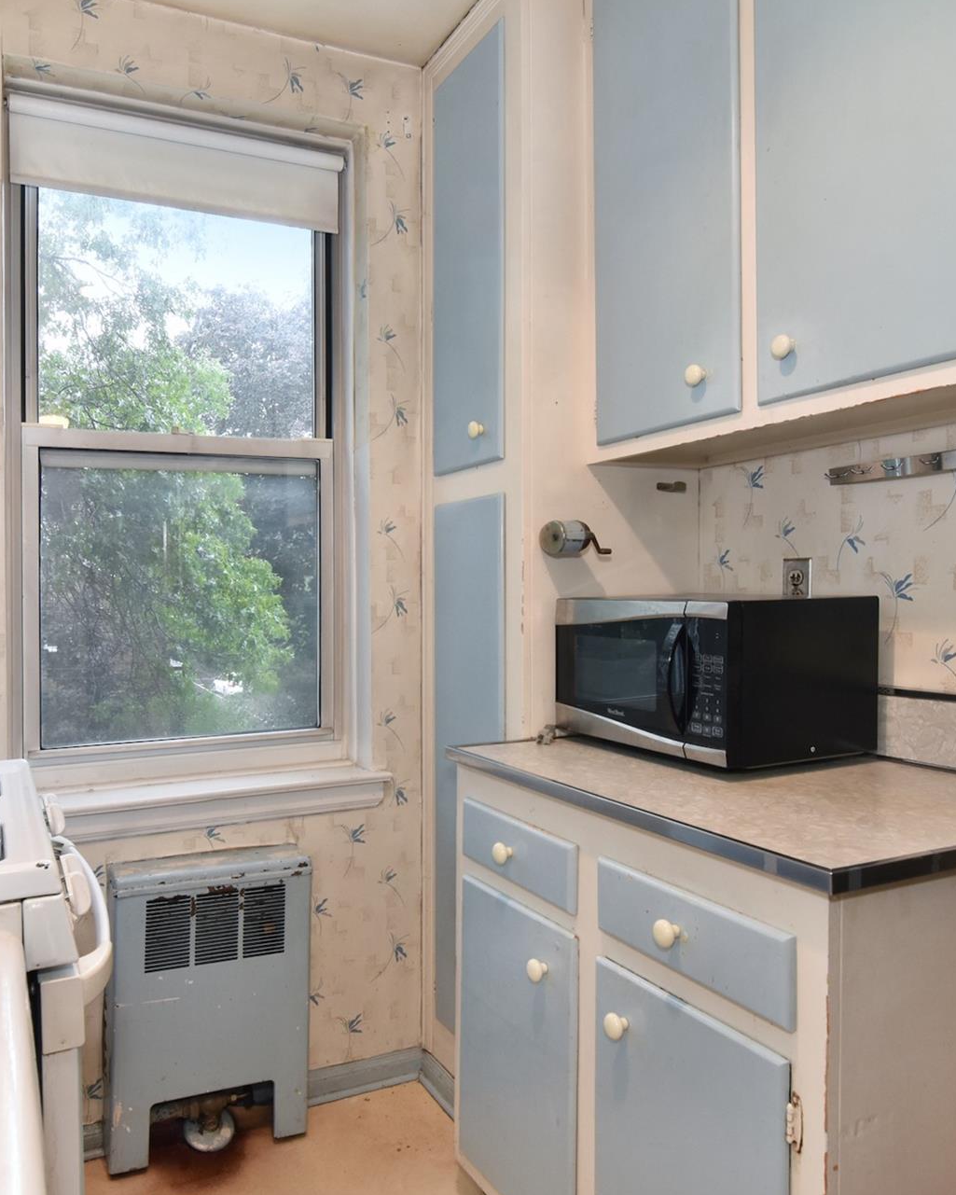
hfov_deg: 57.1
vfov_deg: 68.6
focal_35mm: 25
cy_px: 617
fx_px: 875
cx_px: 423
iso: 800
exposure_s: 1/60
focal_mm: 11
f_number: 8
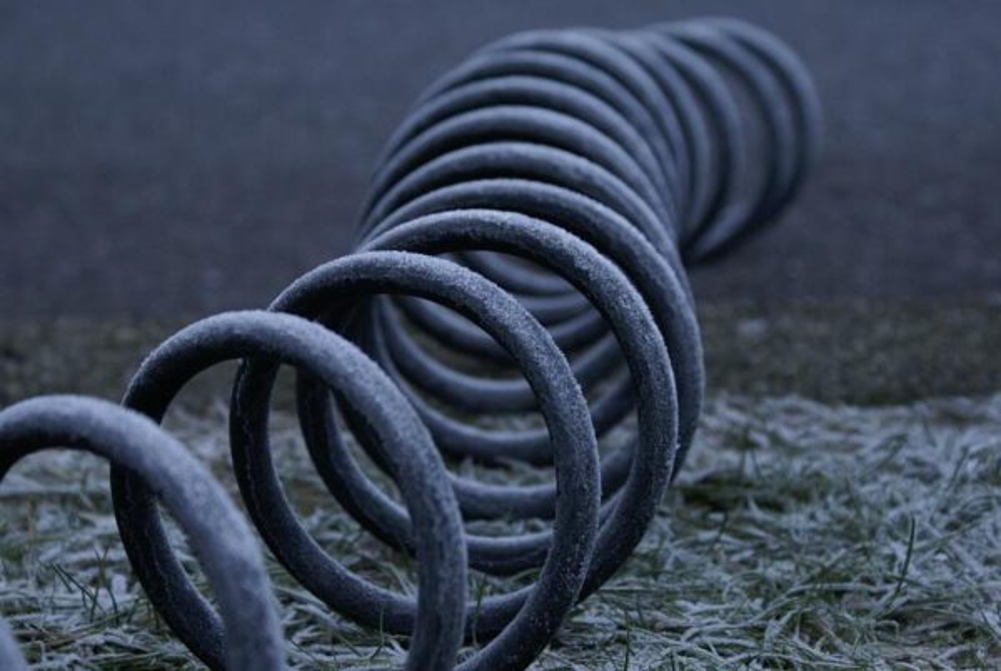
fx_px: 2506
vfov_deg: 15.2
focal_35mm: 90
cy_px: 336
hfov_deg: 22.6
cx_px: 500
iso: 400
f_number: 5.6
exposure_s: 1/60
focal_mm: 60
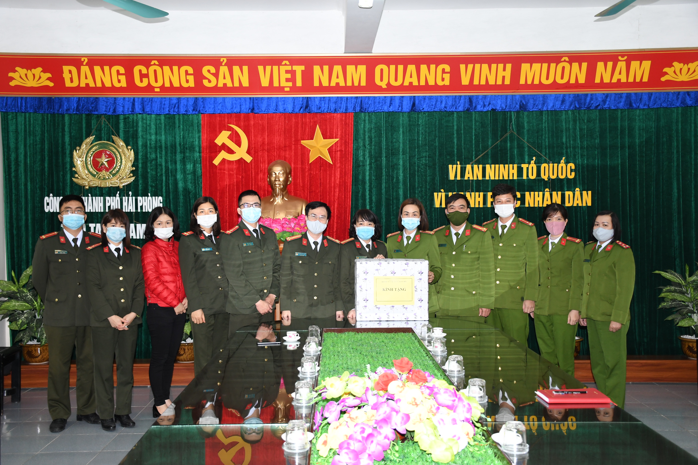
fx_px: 756
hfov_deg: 49.6
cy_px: 232
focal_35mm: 39
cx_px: 349
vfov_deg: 34.2
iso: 800
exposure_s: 1/200
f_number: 5
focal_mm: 26
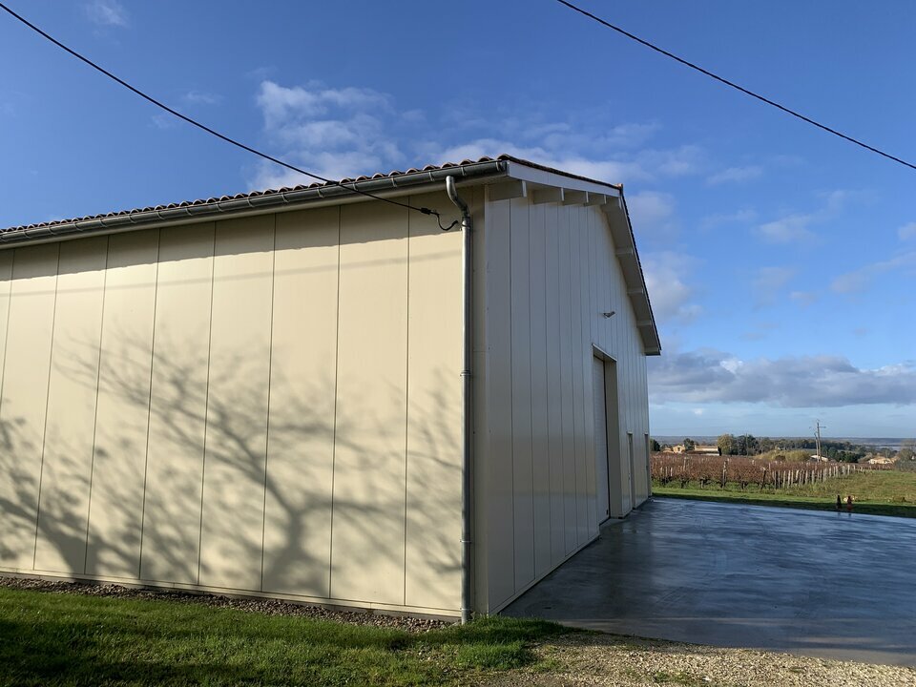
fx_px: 688
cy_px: 344
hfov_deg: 67.3
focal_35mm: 26
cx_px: 458
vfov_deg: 53.1
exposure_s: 1/2545
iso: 25
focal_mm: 4.25
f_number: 1.8
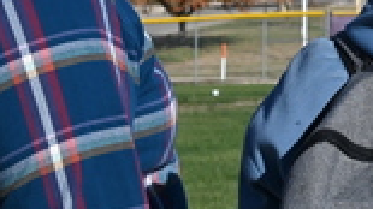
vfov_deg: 4.2
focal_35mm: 284
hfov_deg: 7.3
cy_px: -172
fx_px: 2807
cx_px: 756
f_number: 8
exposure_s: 1/500
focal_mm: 41
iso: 100
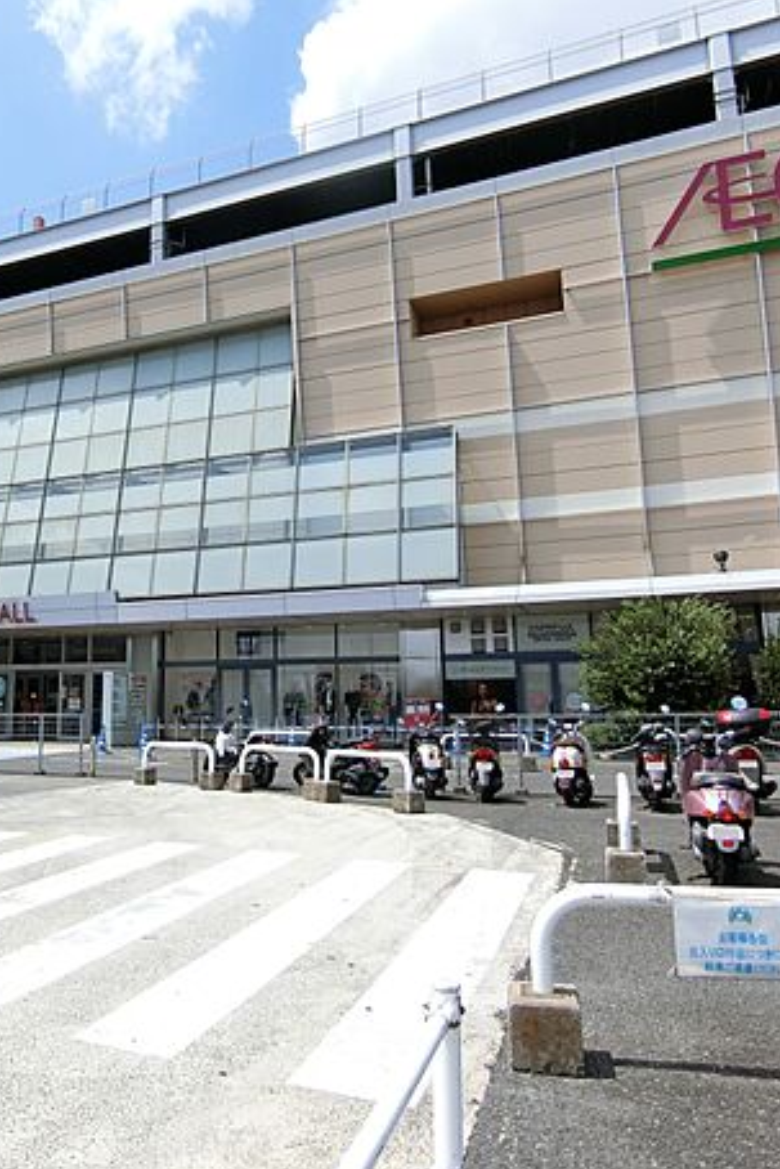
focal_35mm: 27
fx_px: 877
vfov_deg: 67.4
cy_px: 591
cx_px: 224
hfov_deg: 46.7
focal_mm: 4.06
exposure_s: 1/1600
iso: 80
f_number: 2.7
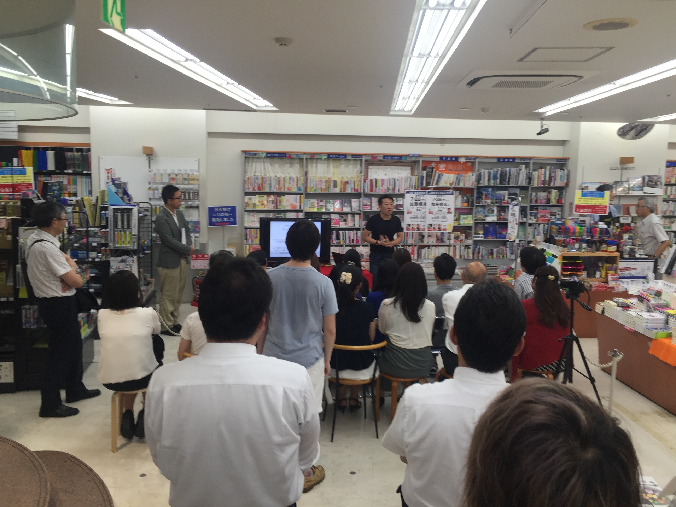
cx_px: 338
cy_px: 254
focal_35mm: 29
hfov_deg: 61.7
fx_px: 566
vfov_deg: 48.2
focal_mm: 4.15
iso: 32
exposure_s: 1/60
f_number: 2.2
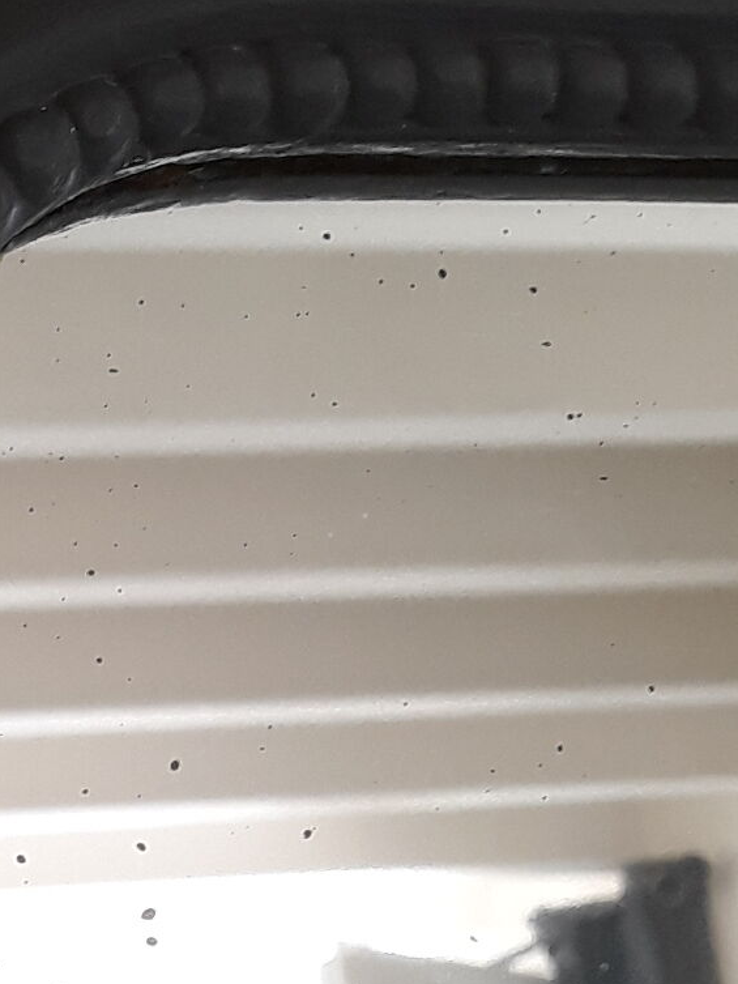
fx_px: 3325
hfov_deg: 12.0
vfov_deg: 16.1
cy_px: 1189
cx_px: -411
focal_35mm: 117
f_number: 1.7
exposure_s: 1/50
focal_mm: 3.71
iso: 80
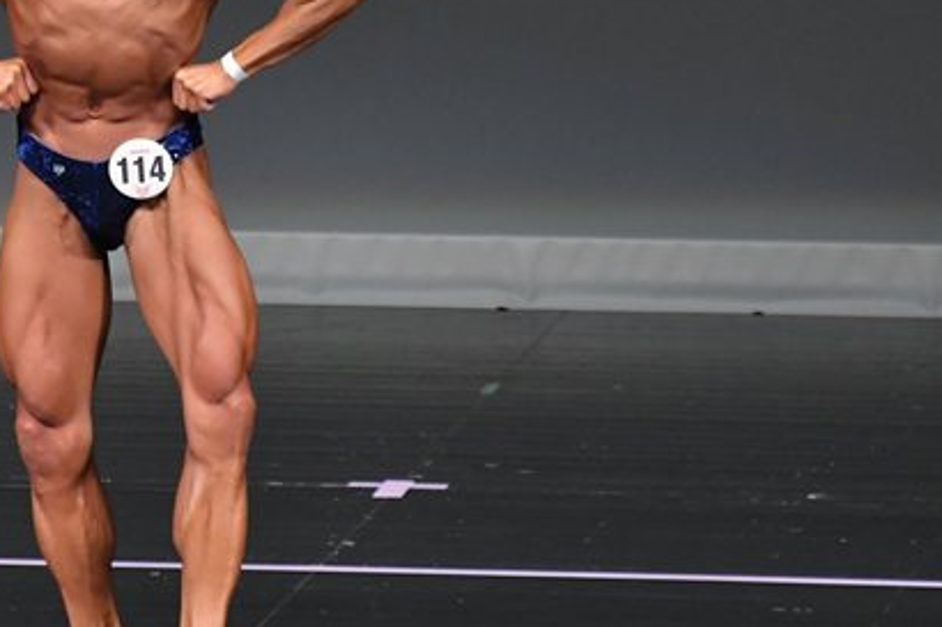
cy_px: 266
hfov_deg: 2.4
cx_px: 199
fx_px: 22258
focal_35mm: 851
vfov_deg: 1.6
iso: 4000
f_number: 5.6
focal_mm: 300
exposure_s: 1/400
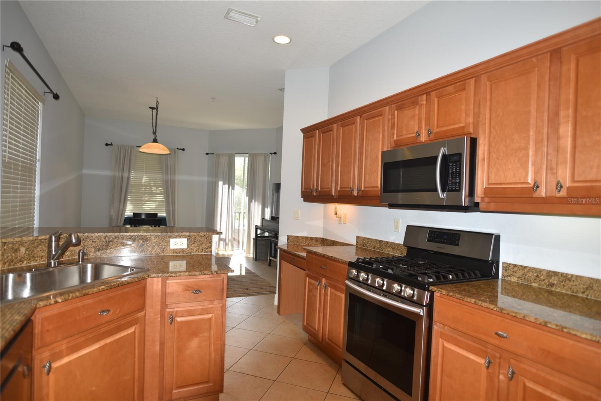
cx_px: 300
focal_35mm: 20
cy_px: 200
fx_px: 334
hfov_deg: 84.0
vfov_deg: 61.9
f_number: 2.5
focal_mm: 20
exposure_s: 1/60
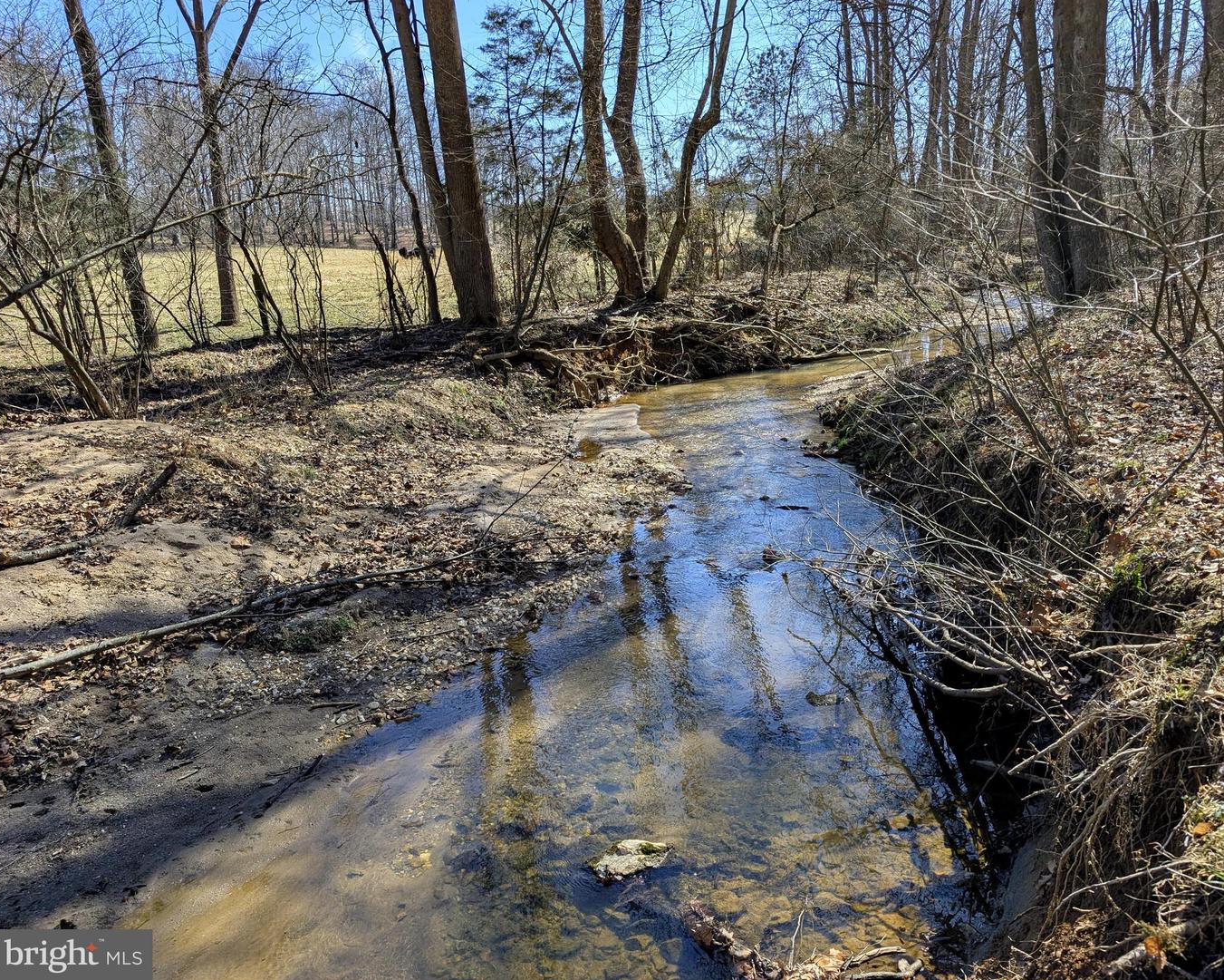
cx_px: 645
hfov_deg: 68.0
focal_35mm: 25
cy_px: 490
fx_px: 906
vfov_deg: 56.8
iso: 19
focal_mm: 6.9
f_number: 1.68
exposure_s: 1/756
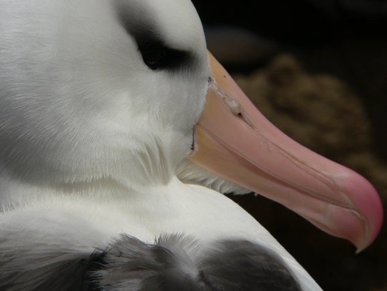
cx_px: 194
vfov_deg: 3.4
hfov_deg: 4.6
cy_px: 146
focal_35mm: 432
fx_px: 4831
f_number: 7.3
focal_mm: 72
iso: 80
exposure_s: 1/1300
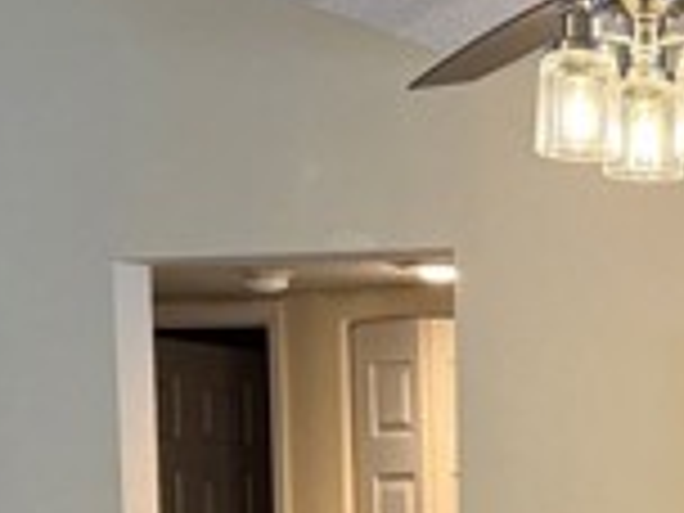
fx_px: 1996
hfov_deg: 18.5
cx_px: 792
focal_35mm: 101
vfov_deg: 13.8
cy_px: 770
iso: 400
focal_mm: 6.76
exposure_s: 1/60
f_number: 1.78
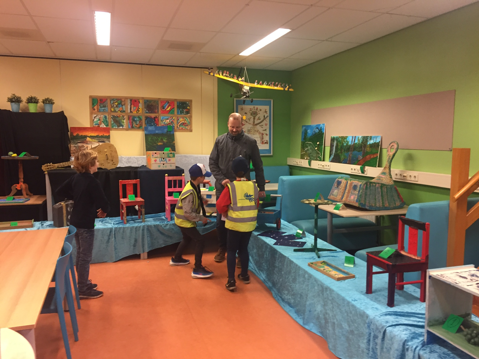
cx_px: 240
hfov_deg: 61.7
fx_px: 401
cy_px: 180
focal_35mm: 29
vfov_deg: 48.2
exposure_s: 1/33
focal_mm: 4.15
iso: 160
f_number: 2.2
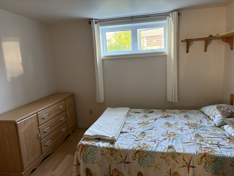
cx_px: 117
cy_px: 88
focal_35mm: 26
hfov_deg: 67.3
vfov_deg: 53.1
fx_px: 176
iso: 320
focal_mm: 5.96
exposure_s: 1/60
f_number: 1.6
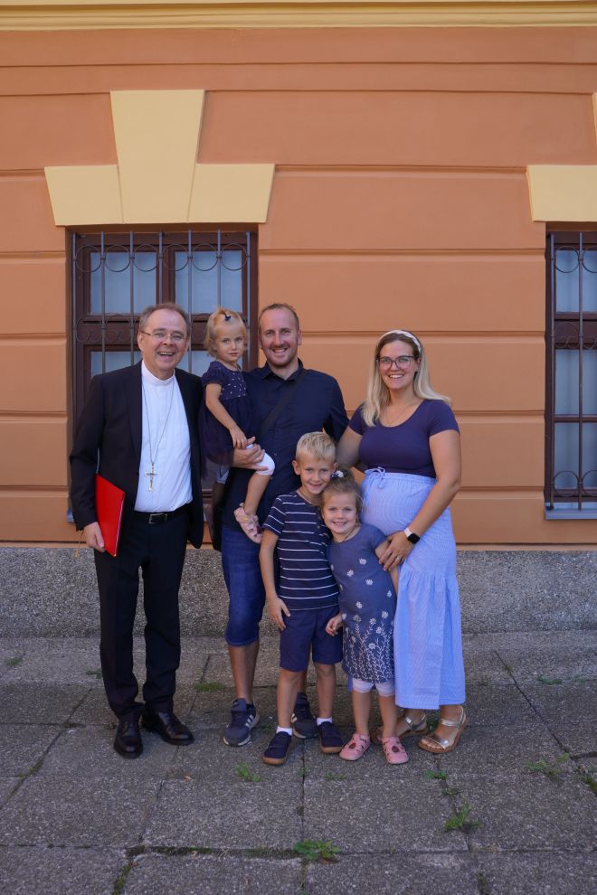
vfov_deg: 57.0
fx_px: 825
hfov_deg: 39.8
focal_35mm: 33
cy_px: 448
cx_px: 298
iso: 100
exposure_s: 1/200
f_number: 4
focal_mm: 22.1
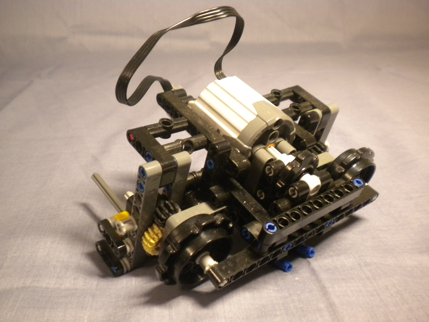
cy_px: 161
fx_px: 434
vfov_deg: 40.7
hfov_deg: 52.6
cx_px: 214
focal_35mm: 35
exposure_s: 1/17.2
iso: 400
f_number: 3.1
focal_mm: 6.3
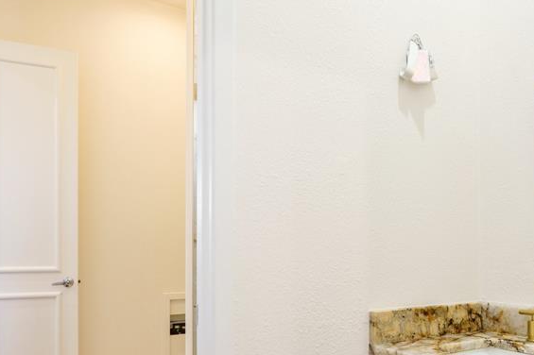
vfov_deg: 44.0
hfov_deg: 63.1
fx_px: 430
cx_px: 321
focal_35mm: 29
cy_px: 246
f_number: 6.3
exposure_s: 1/2.5
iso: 250
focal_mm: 16
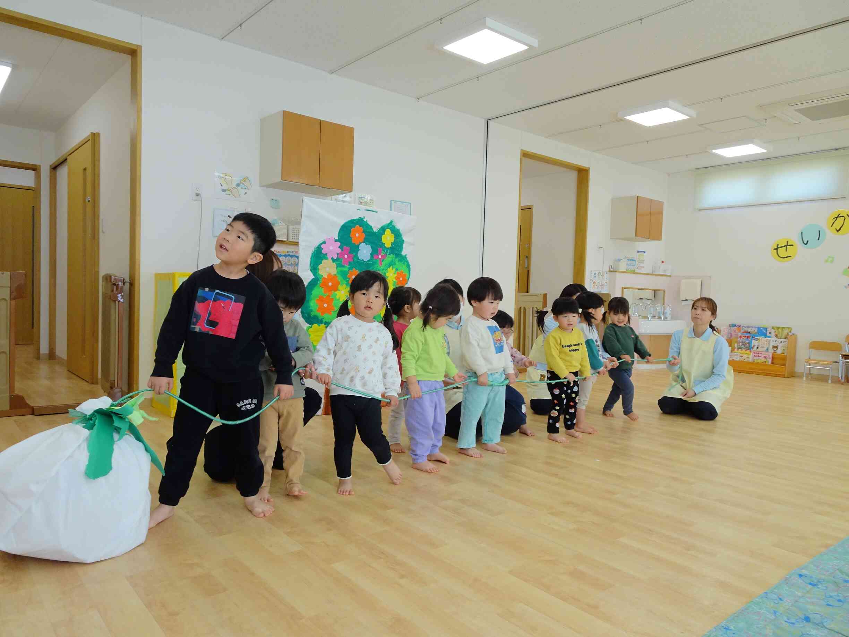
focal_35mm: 24
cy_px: 318
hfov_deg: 71.6
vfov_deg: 56.8
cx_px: 424
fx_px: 589
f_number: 3.5
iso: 80
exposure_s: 1/80
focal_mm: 4.1
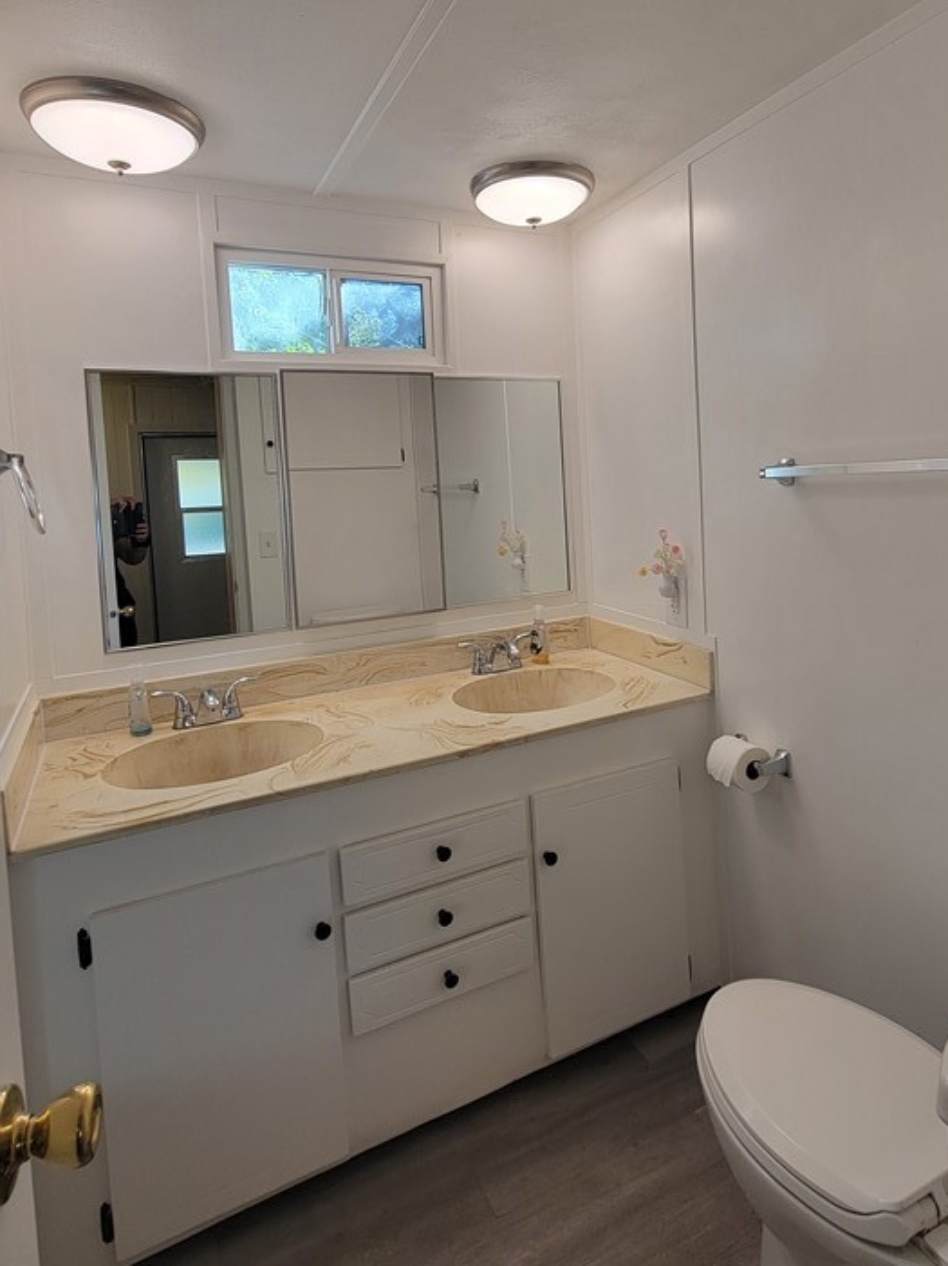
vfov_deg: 83.8
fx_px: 694
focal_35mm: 19
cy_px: 517
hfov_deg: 68.3
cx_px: 540
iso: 64
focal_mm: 2.2
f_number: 2.2
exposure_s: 1/120
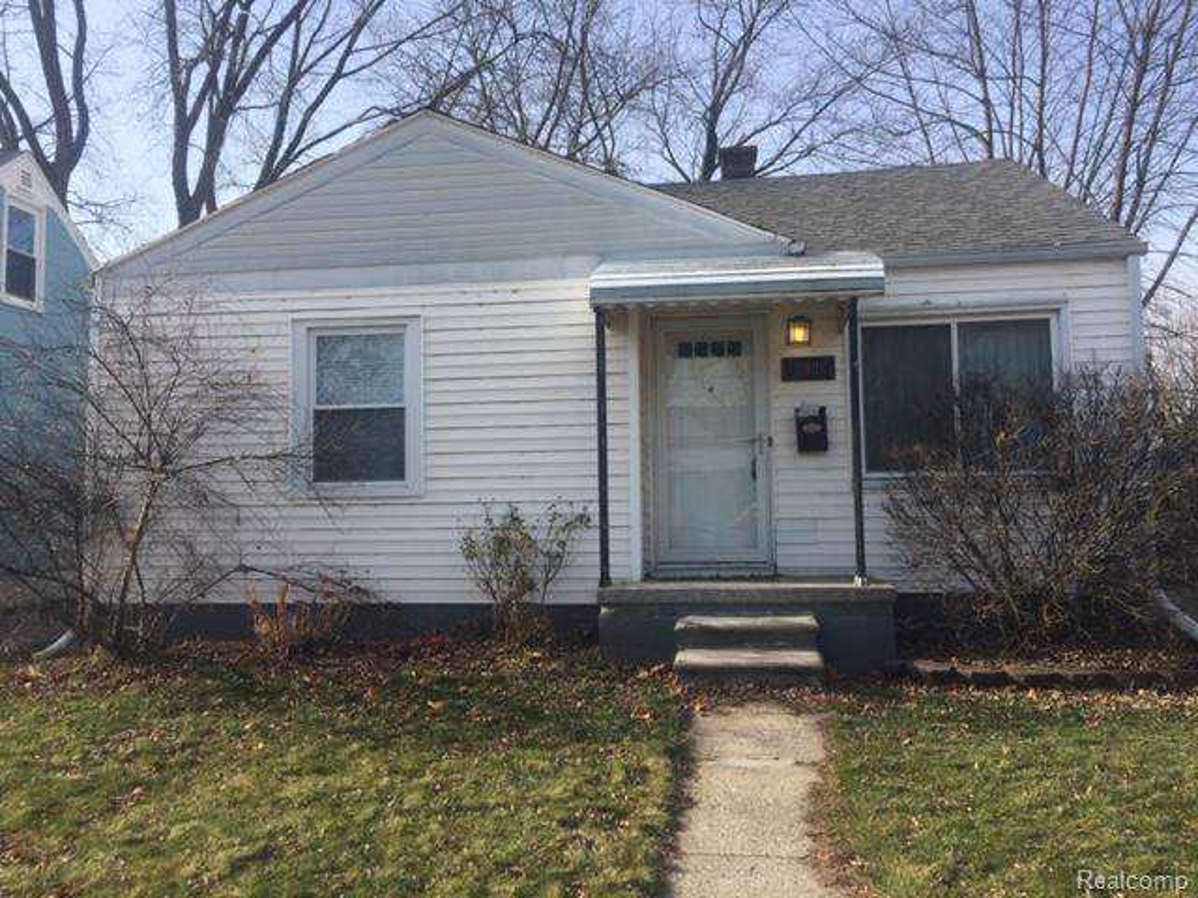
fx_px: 1004
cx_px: 599
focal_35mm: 29
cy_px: 449
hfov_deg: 61.7
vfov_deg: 48.2
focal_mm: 4.15
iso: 32
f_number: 2.2
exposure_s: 1/1199
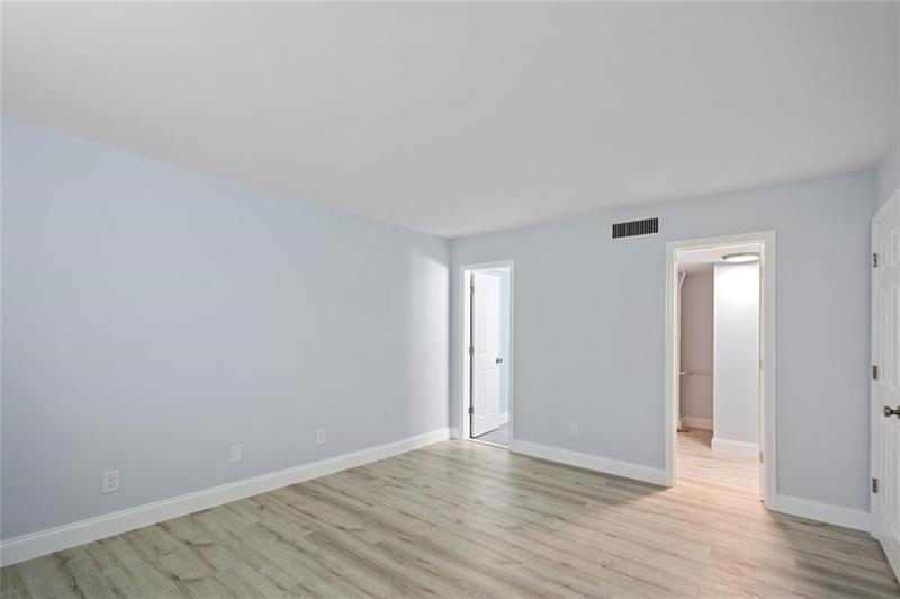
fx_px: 375
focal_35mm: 15
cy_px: 300
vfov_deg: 77.2
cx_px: 450
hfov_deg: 100.4
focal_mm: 10
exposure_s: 1/20
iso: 200
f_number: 4
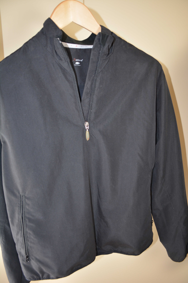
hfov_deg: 47.9
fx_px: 211
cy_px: 142
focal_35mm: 27
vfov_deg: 67.4
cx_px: 94
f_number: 3.5
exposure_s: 1/60
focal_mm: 18
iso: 640
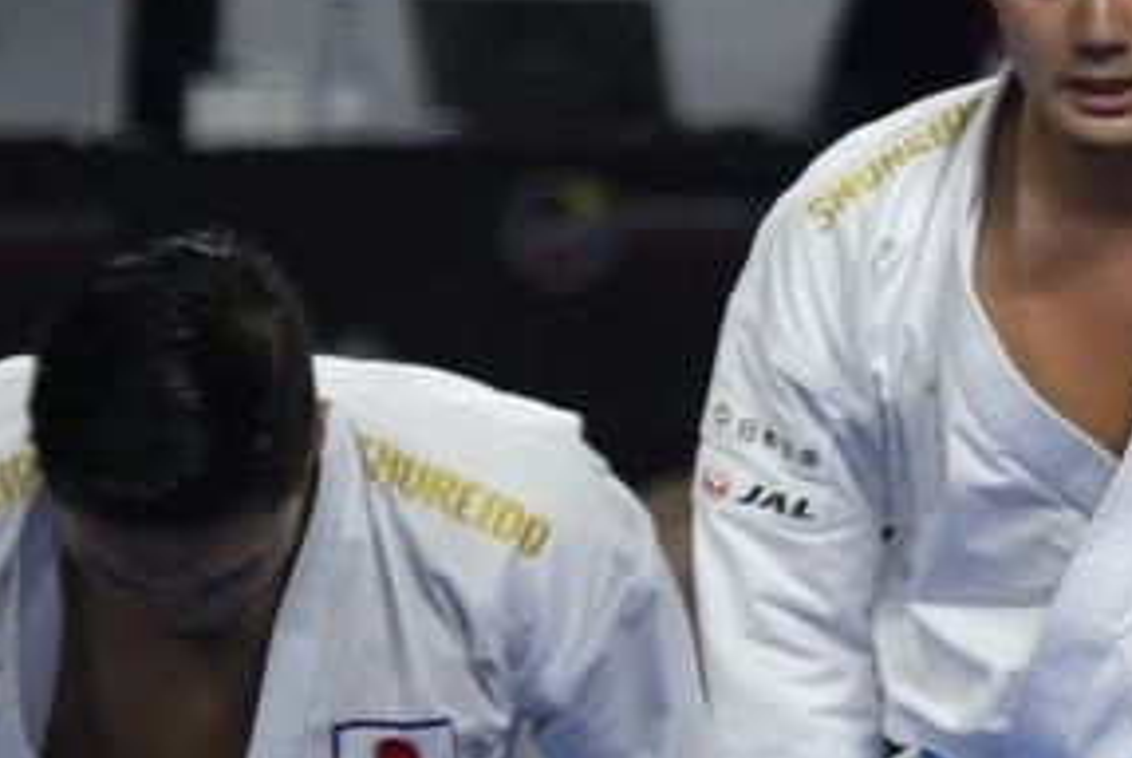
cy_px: 513
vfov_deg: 1.6
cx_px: 3317
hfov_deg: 2.3
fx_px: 27604
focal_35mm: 877
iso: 800
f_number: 2.8
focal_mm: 140
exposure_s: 1/800
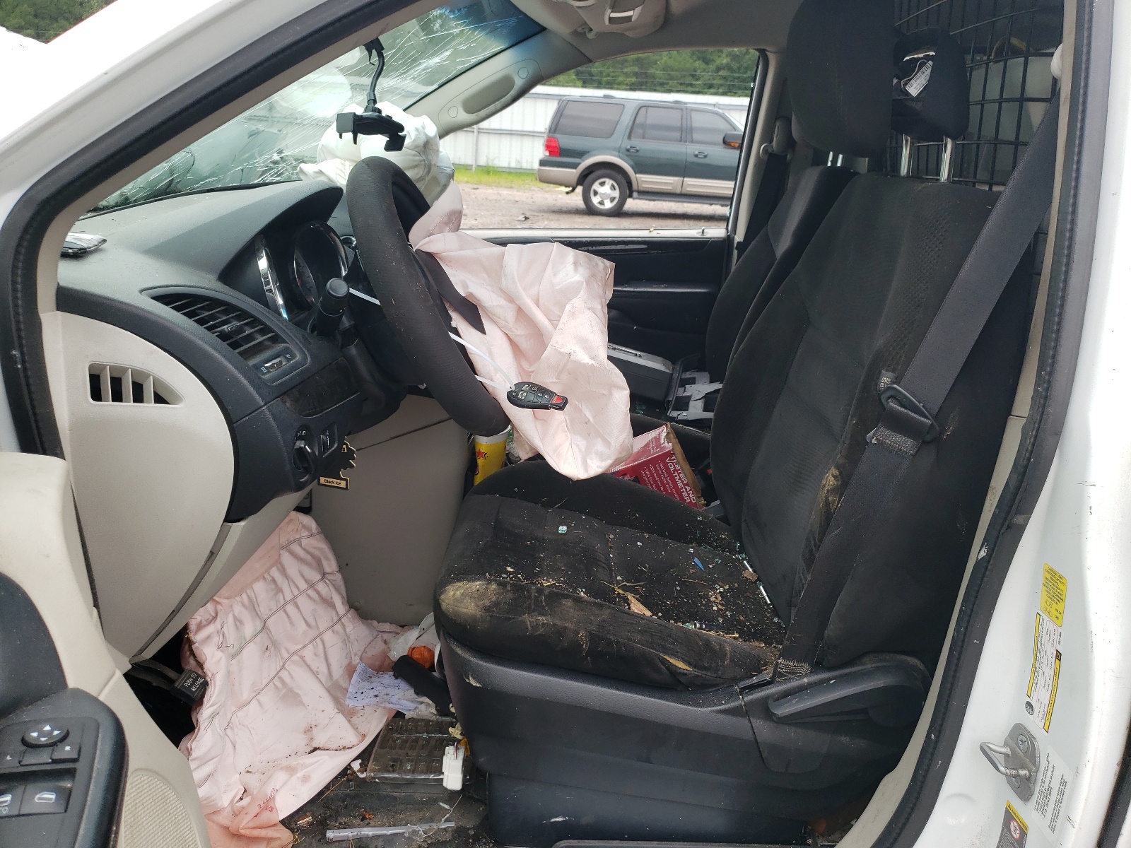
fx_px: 849
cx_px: 566
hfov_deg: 67.3
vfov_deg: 53.1
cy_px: 424
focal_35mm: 26
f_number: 1.5
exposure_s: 1/500
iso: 50
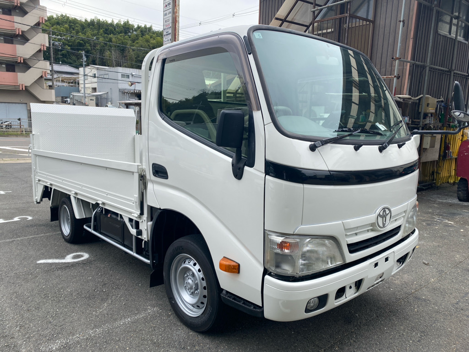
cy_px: 176
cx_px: 234
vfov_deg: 53.1
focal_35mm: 26
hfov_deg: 67.3
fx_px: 352
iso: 32
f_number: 1.8
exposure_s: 1/845
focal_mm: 4.25
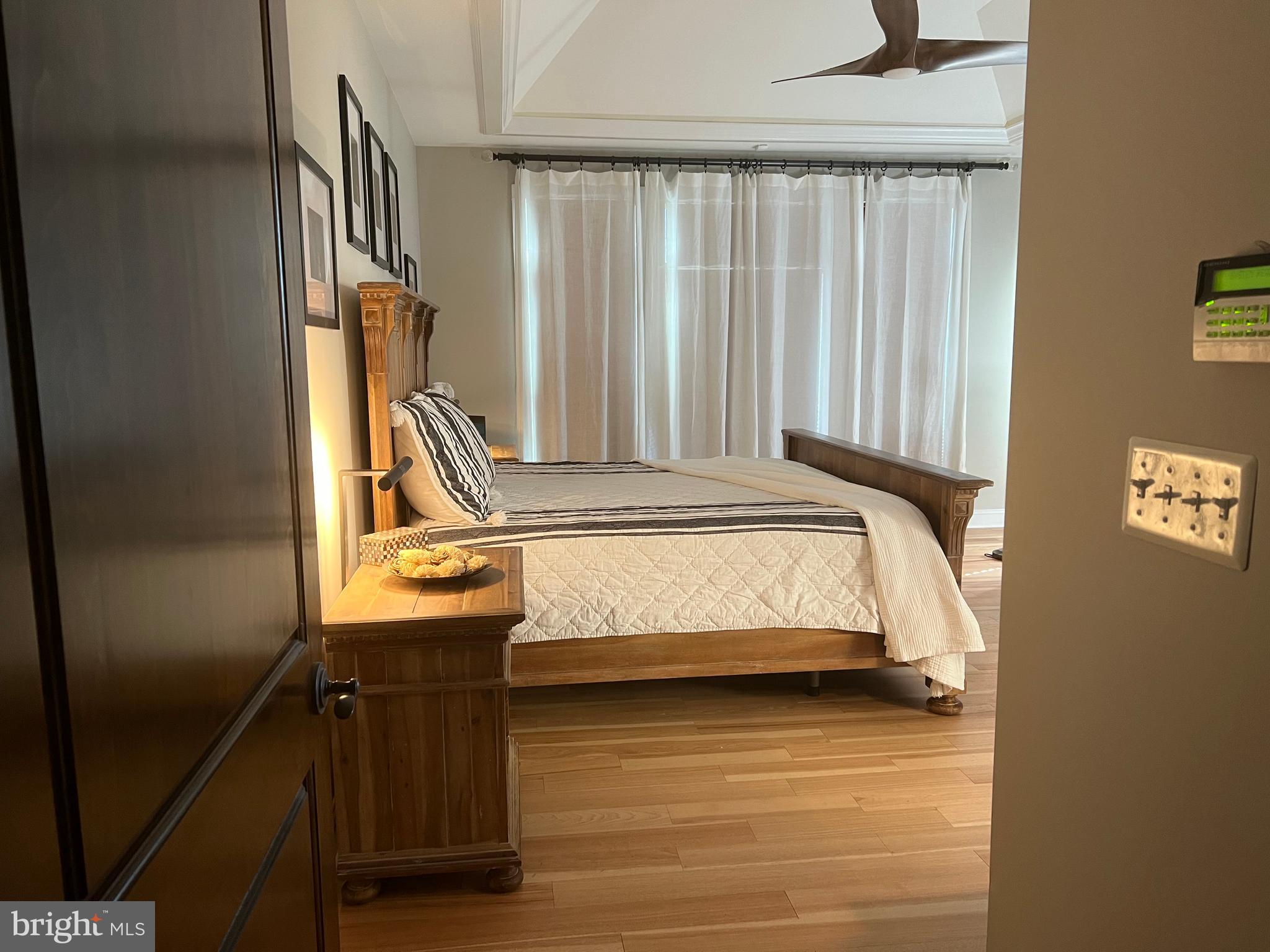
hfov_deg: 67.3
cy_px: 476
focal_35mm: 26
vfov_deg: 53.1
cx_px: 635
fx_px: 954
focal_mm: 5.7
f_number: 1.5
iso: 250
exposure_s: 1/60
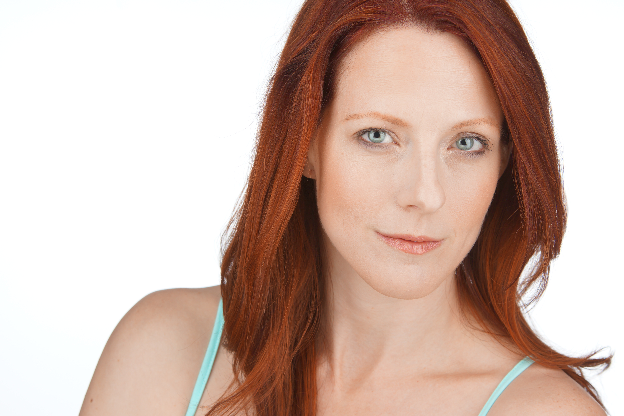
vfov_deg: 8.7
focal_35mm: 158
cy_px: 208
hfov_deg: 13.0
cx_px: 312
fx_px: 2730
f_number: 6.3
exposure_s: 1/200
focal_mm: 105
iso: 100
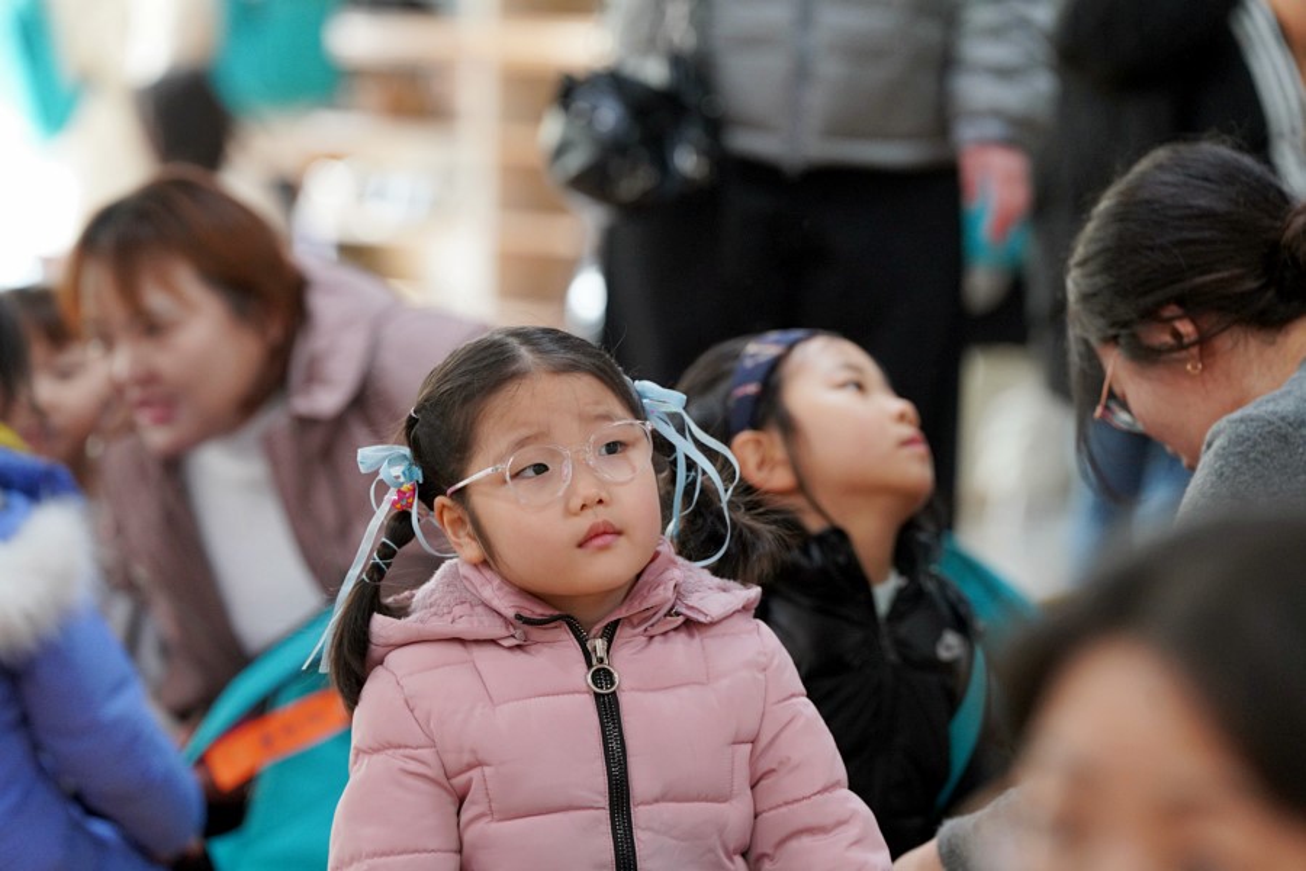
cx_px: 653
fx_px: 7037
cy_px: 436
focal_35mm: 194
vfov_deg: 7.1
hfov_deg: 10.6
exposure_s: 1/200
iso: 2500
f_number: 4
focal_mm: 194
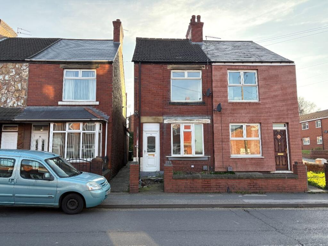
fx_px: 246
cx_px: 164
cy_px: 123
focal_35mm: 26
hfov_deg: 67.3
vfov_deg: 53.1
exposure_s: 1/397
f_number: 1.6
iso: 50
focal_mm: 5.96
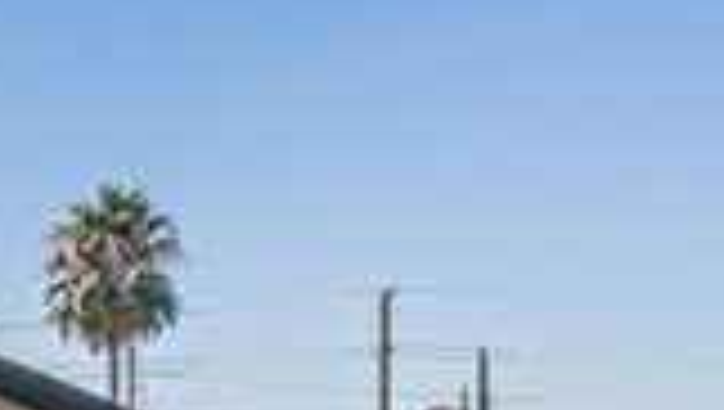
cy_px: 910
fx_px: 3575
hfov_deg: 10.3
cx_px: -895
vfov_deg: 6.3
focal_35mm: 186
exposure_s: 1/500
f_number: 8
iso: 100
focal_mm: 10.26
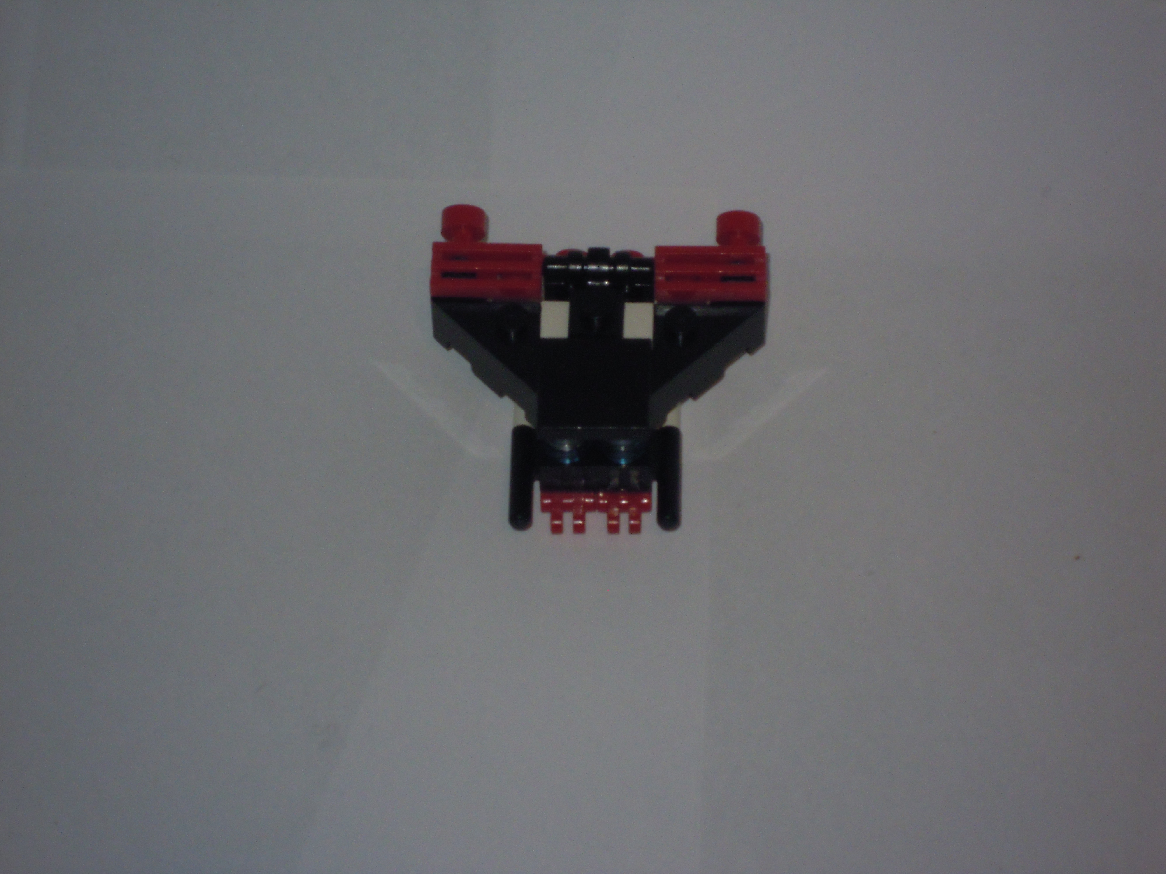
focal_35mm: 140
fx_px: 4716
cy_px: 437
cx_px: 583
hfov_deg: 14.1
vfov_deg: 10.6
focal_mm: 25
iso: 320
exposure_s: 1/60
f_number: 6.6
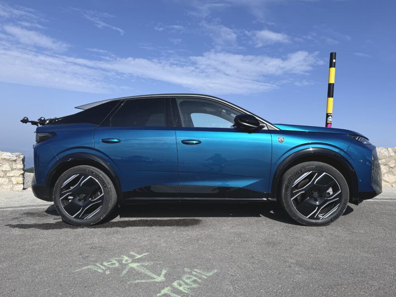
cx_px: 195
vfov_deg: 54.9
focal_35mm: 25
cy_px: 153
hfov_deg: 69.4
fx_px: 286
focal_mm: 6.76
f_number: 1.78
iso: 80
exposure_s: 1/4950
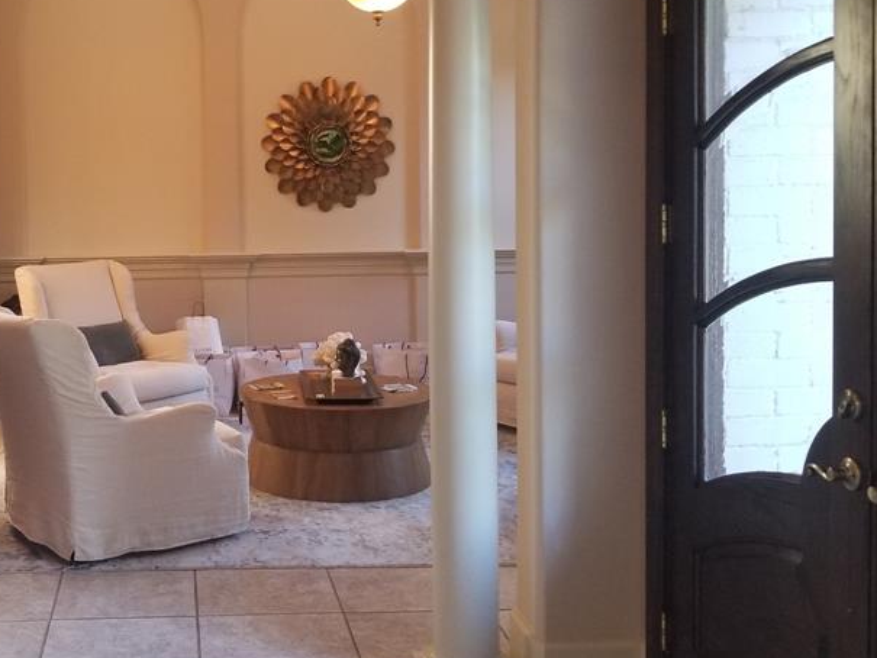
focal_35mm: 44
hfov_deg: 41.8
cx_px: 233
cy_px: 210
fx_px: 1115
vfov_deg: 32.6
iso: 200
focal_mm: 4.25
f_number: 1.7
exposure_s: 1/40
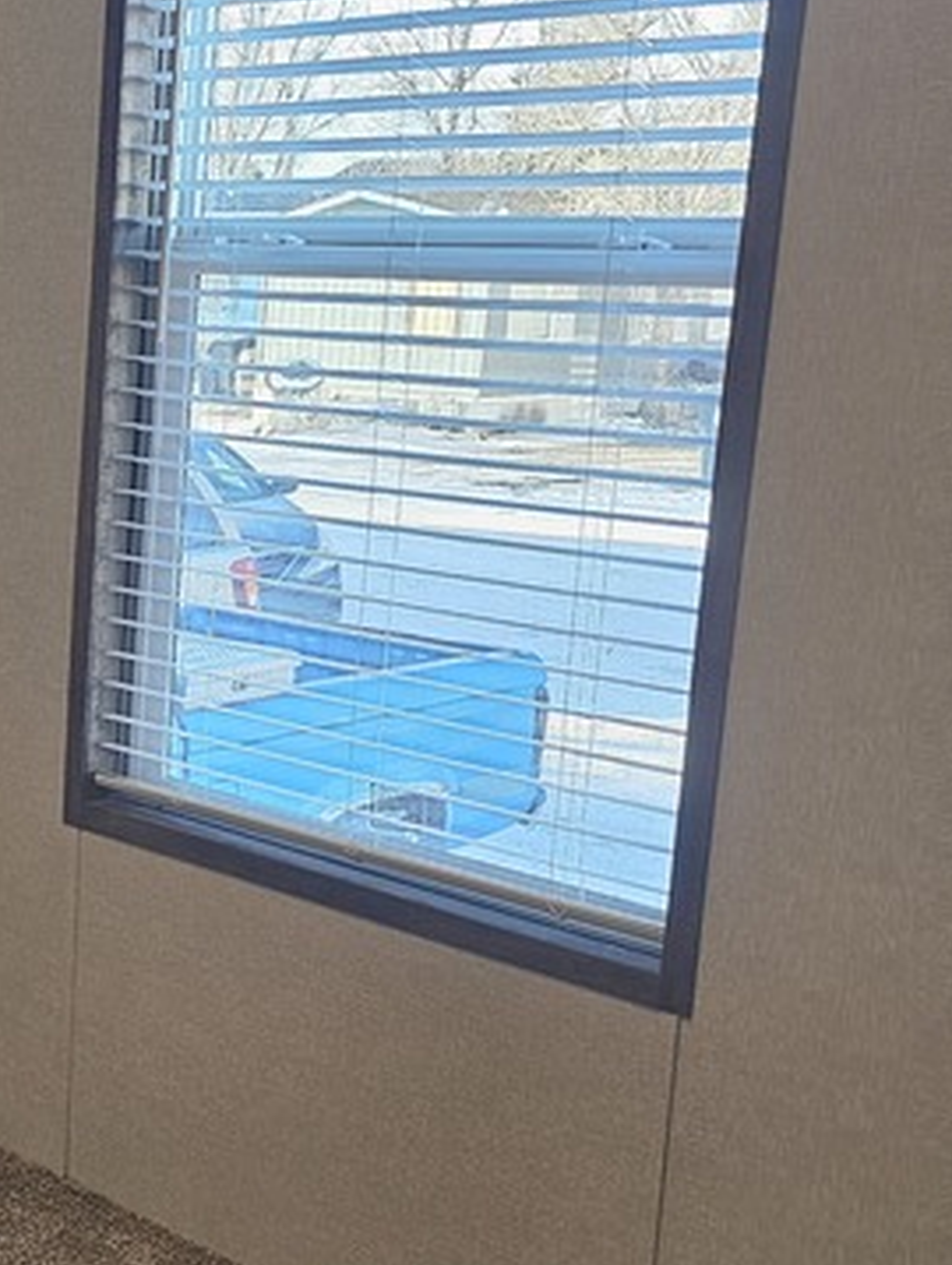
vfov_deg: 30.1
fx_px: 2343
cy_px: 803
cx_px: -331
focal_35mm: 64
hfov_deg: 20.7
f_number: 1.7
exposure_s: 1/52
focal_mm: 6.3
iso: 80
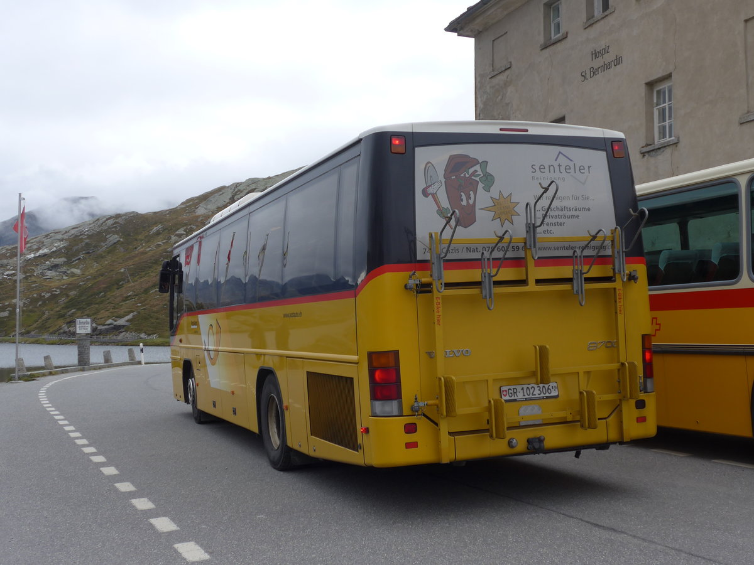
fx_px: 958
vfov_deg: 32.9
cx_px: 377
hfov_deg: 42.9
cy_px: 282
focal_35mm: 44
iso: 80
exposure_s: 1/640
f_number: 2.8
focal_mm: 9
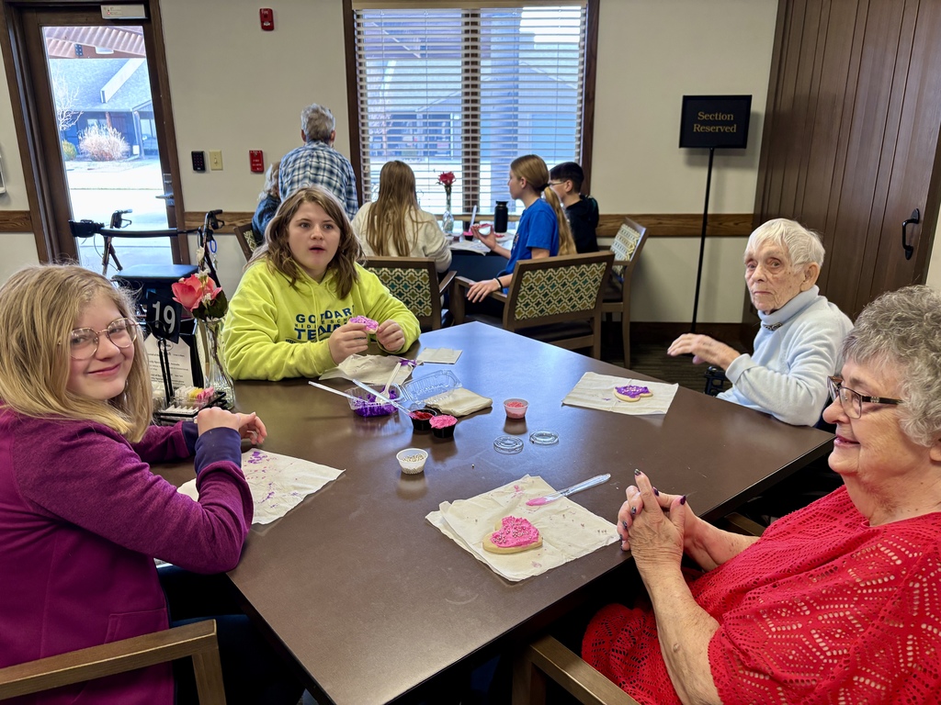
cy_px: 352
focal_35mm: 26
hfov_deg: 67.3
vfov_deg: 53.1
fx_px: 707
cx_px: 470
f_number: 1.6
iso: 160
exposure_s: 1/60
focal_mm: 5.96
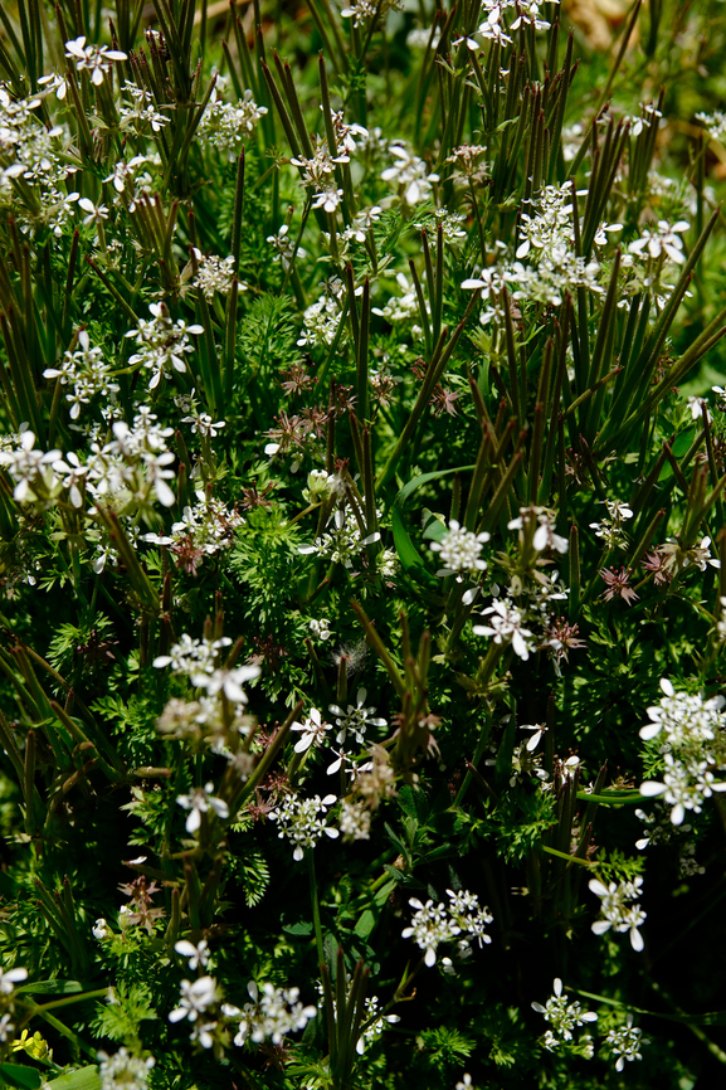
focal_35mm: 46
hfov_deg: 29.2
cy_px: 545
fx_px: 1392
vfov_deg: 42.8
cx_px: 363
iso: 100
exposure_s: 1/1000
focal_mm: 16.92
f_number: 4.5
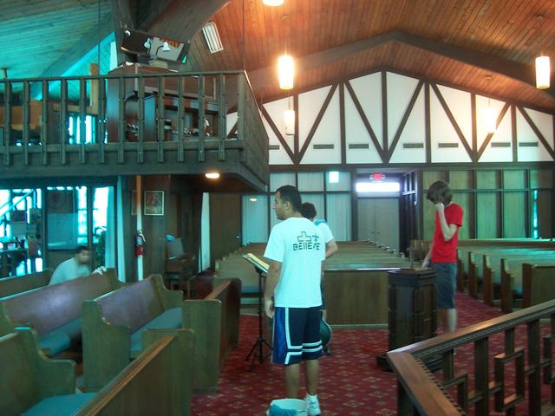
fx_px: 577
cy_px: 208
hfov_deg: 51.4
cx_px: 278
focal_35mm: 36
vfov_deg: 39.7
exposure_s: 1/8
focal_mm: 6
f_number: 3
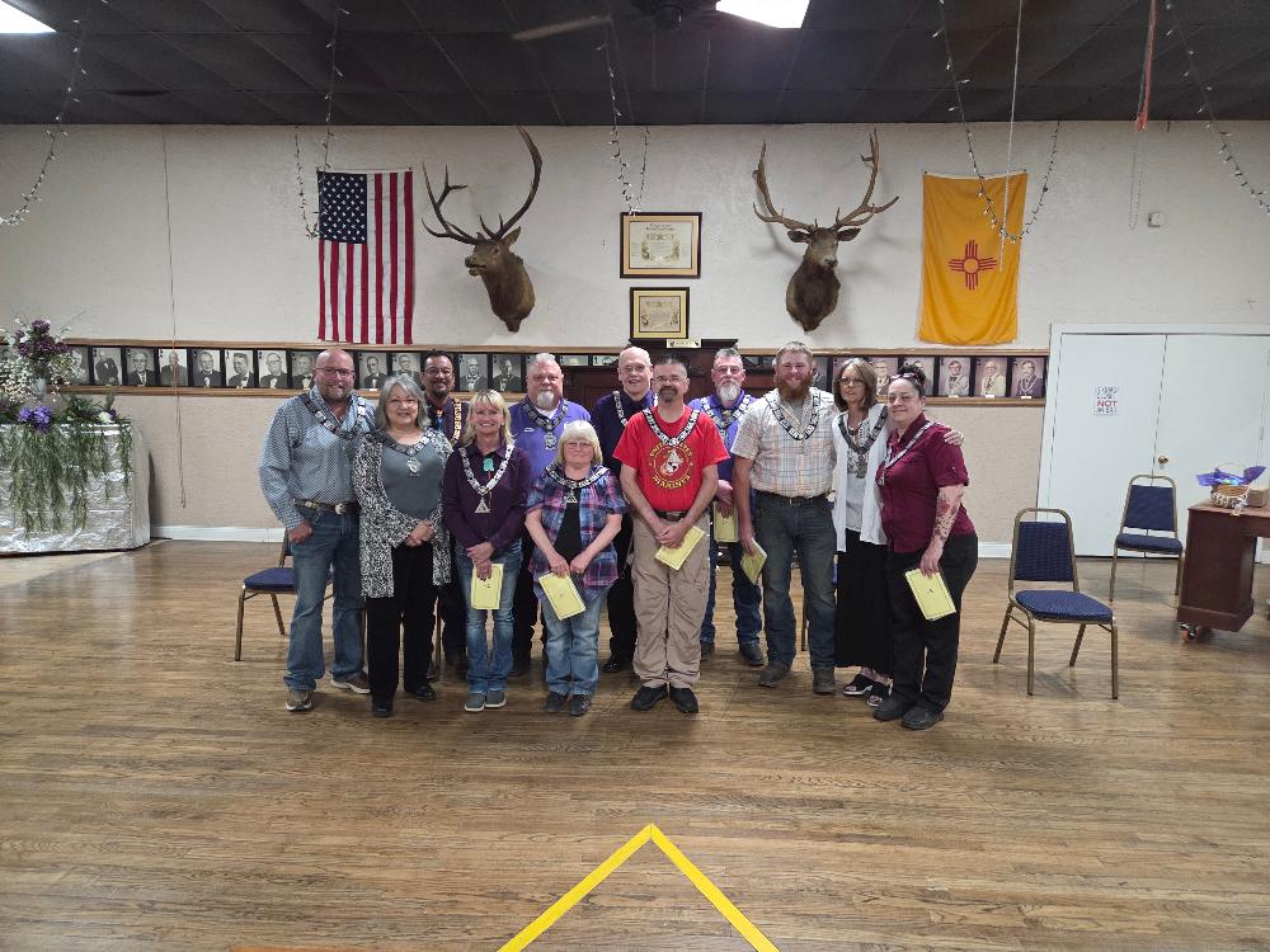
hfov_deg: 73.9
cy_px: 476
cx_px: 635
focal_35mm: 23
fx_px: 844
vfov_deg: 58.9
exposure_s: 1/120
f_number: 1.8
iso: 1600
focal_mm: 5.4
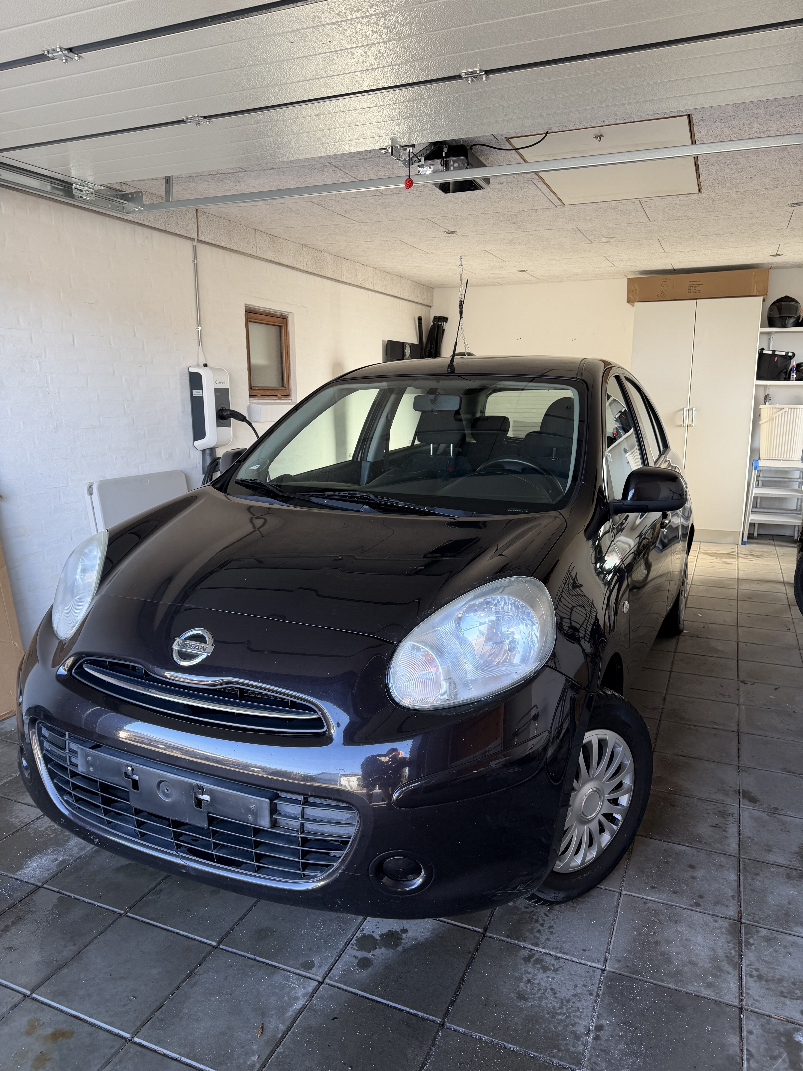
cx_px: 402
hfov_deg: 56.8
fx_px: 742
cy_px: 536
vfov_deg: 71.6
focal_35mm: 24
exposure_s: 1/121
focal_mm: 6.76
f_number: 1.78
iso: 100
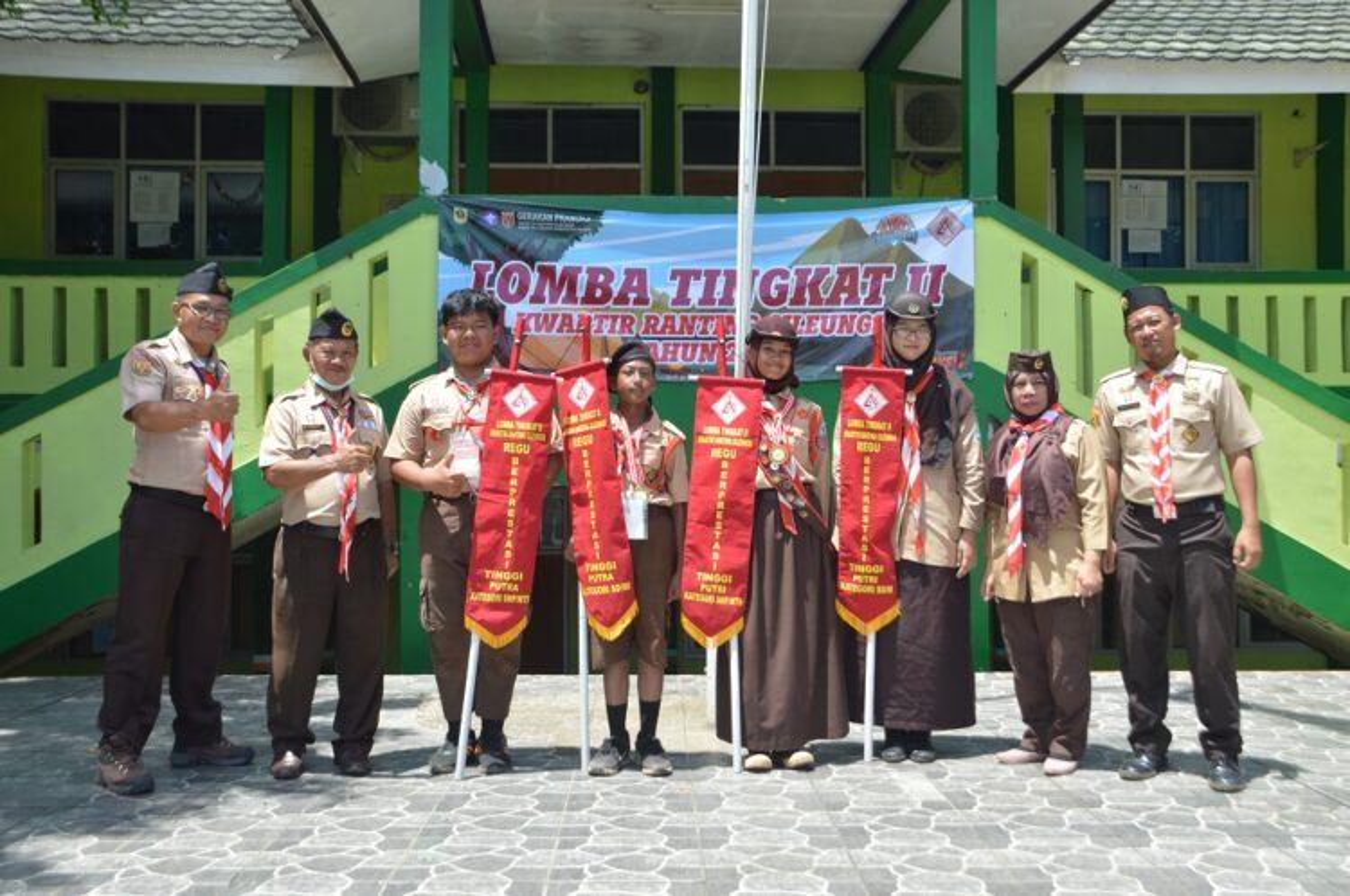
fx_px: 1348
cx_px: 675
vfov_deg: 36.8
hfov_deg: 53.2
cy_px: 448
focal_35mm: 36
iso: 100
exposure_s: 1/125
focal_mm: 24
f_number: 8
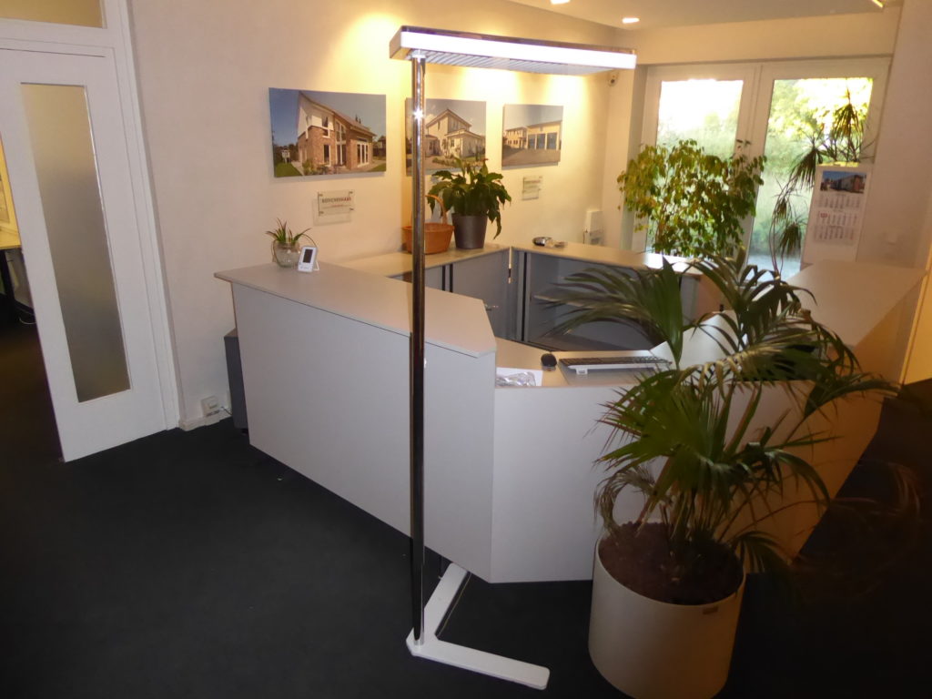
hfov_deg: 69.4
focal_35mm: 25
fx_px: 673
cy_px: 350
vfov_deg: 54.9
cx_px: 466
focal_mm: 4.3
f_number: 3.3
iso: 800
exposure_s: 1/60
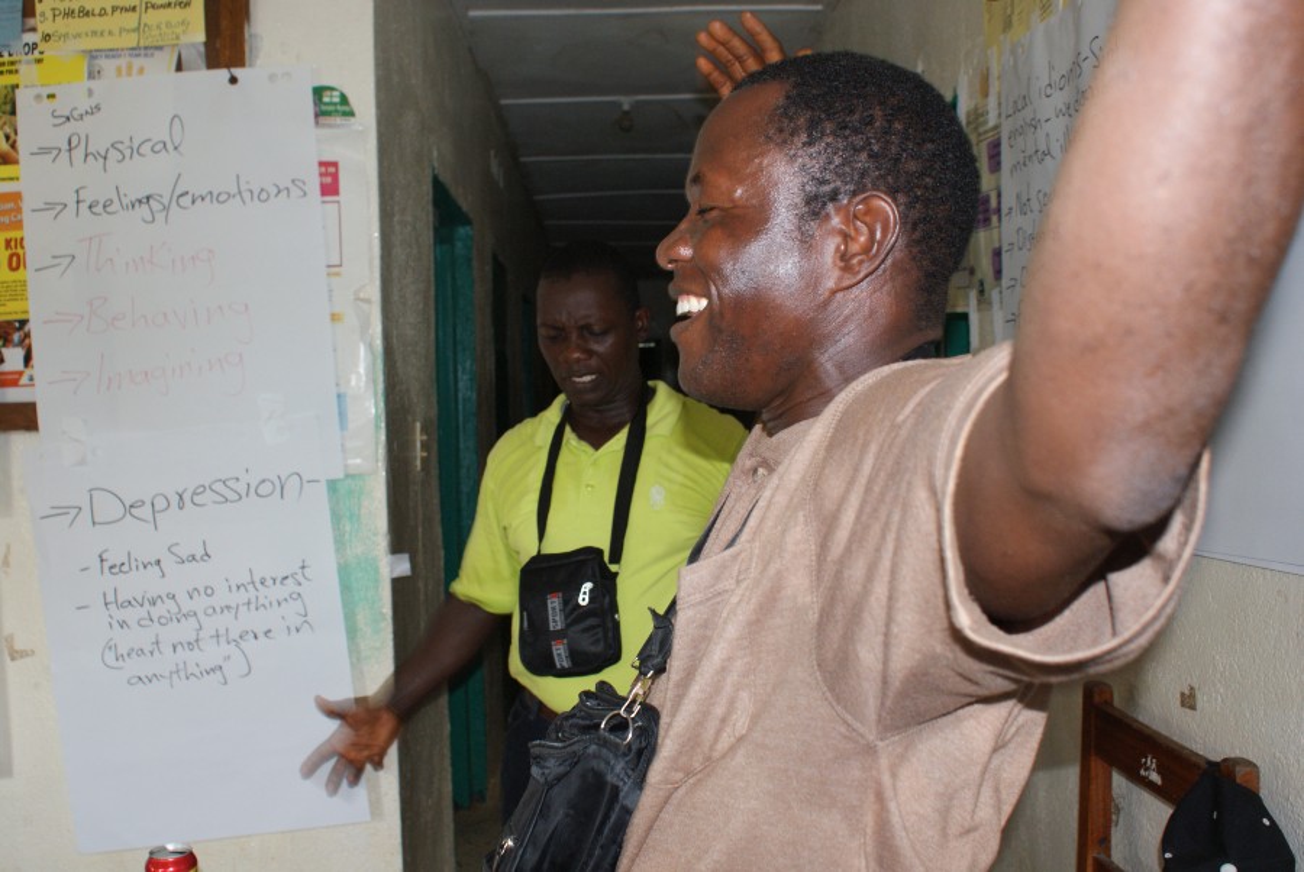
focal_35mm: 33
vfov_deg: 40.1
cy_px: 436
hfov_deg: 57.2
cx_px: 652
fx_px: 1196
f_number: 5.6
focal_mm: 22
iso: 400
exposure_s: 1/60
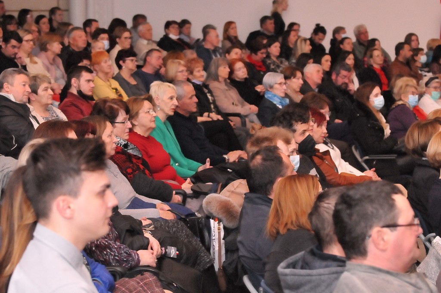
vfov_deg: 13.0
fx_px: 1285
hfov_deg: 19.5
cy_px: 146
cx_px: 220
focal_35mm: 105
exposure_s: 1/100
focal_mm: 70
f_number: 5
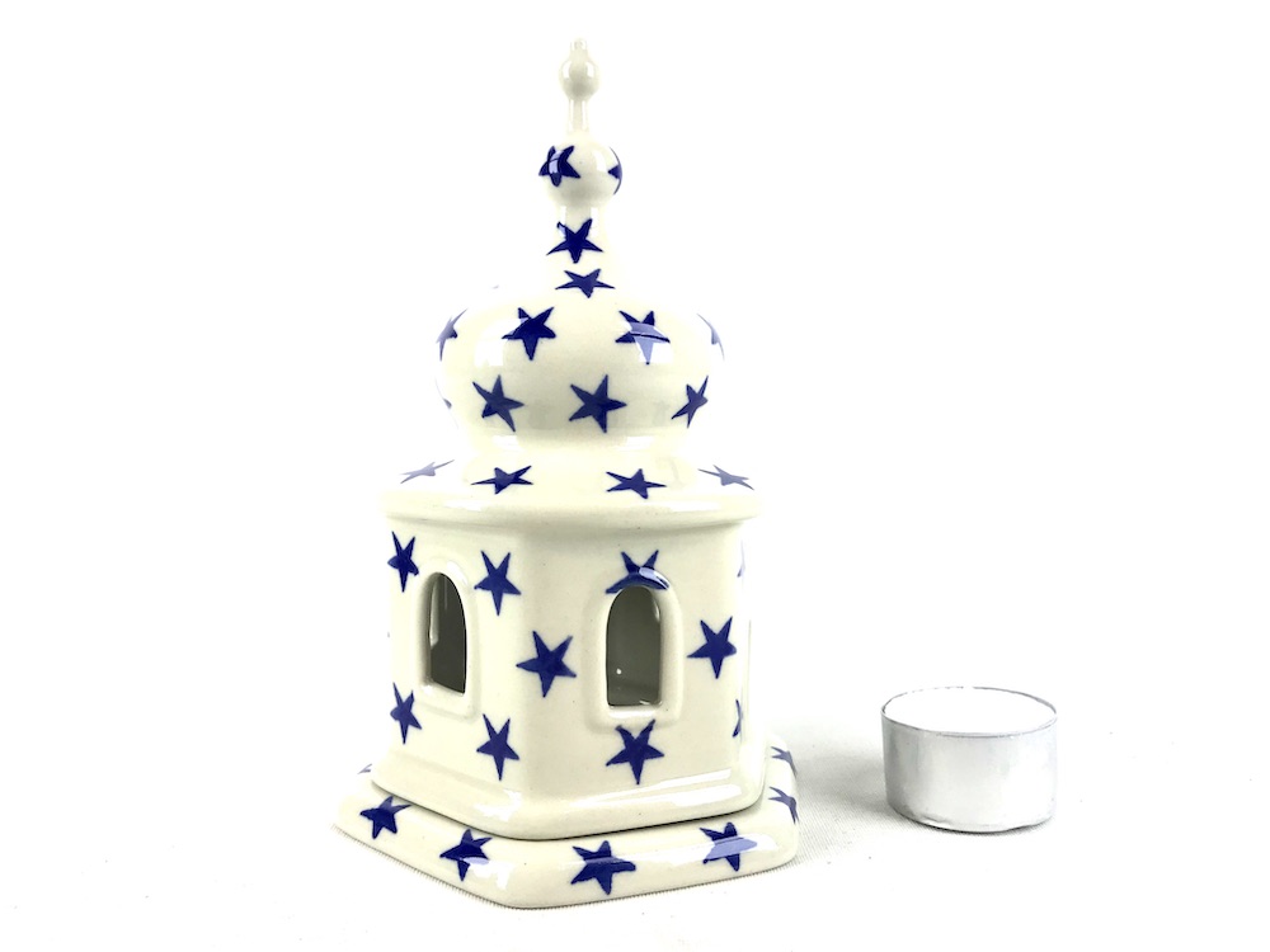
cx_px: 635
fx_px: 1027
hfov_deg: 63.4
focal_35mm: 28
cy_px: 476
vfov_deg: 49.7
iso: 20
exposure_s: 1/209
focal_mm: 3.99
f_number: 1.8
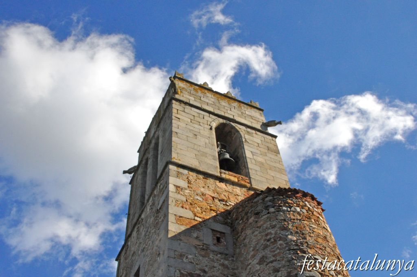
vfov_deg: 34.1
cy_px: 138
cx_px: 208
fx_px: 451
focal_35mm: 39
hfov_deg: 49.6
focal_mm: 26
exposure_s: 1/1000
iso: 1600
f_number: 16
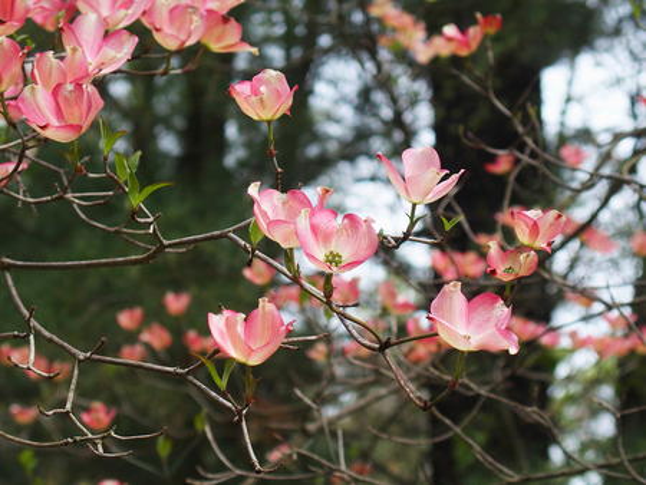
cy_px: 242
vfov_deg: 13.2
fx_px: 2091
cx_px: 323
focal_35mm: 112
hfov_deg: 17.6
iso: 100
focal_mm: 24
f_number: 3.5
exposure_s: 1/500
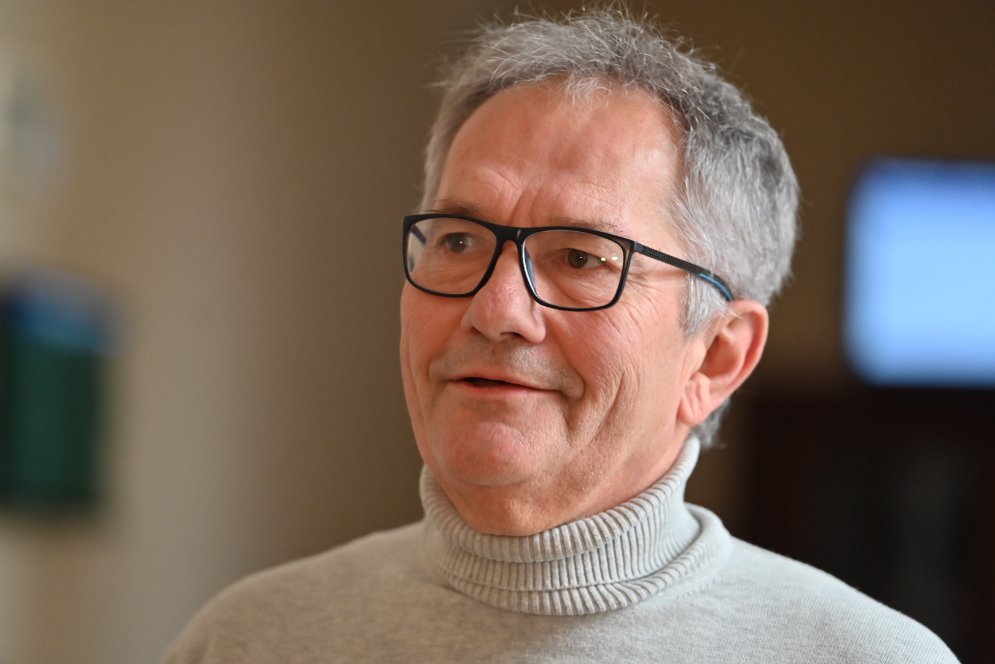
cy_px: 332
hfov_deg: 14.2
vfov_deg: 9.5
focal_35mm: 145
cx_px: 498
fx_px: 4007
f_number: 2.8
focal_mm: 145
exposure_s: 1/250
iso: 1250
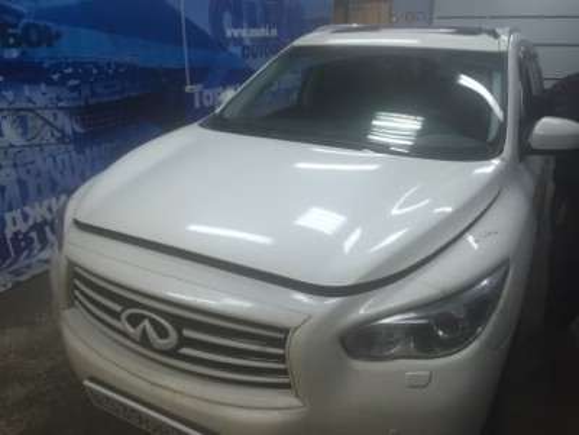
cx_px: 290
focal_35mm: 29
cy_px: 218
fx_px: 485
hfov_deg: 61.7
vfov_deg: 48.2
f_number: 2.2
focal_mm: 4.15
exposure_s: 1/33
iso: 50
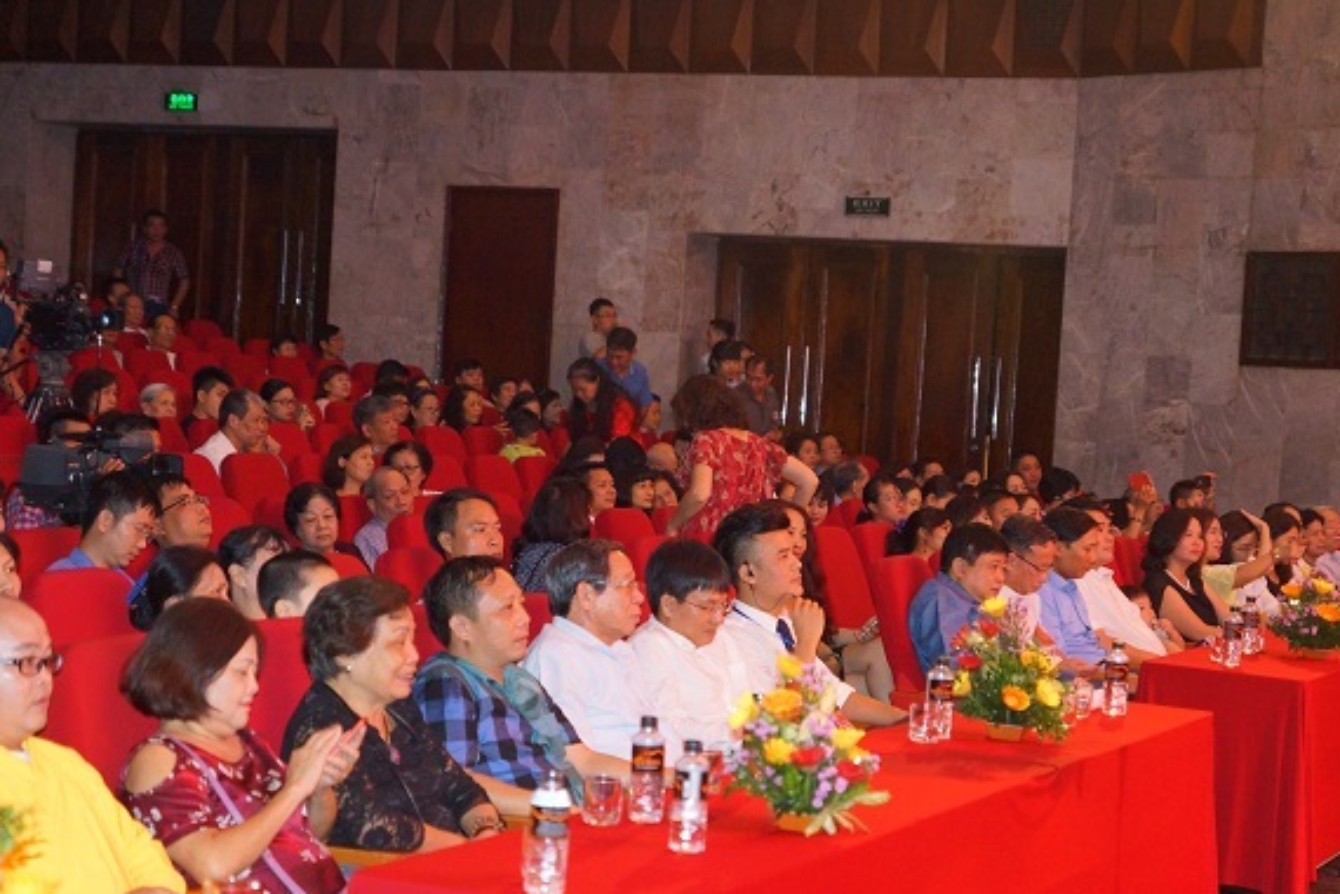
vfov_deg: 17.3
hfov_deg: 25.7
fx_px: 2940
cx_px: 668
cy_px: 463
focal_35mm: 79
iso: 1600
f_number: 2.8
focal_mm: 50
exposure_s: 1/100
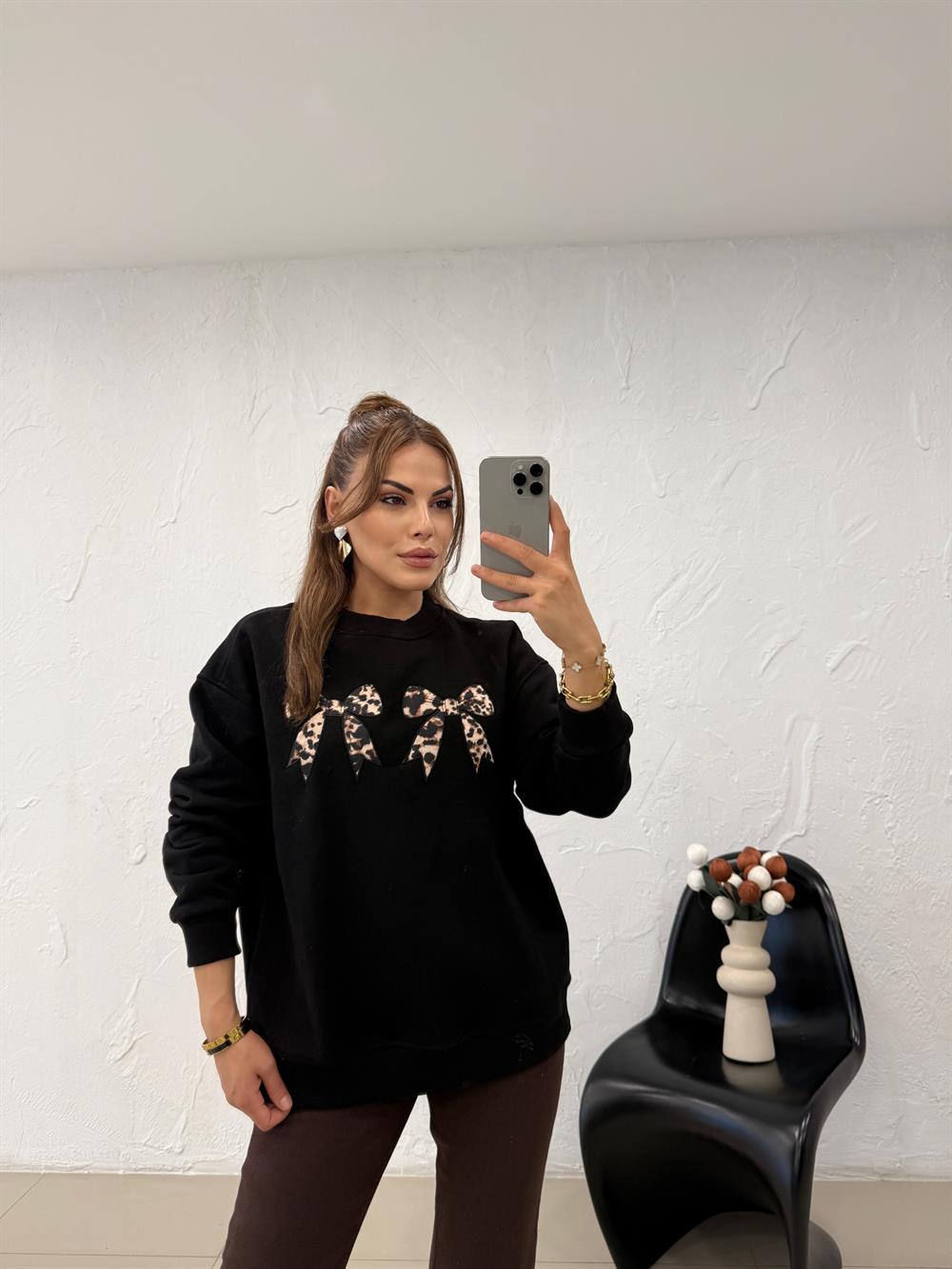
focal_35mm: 24
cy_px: 634
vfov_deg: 71.6
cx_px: 476
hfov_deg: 56.8
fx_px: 880
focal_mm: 6.76
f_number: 1.78
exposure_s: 1/121
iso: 80
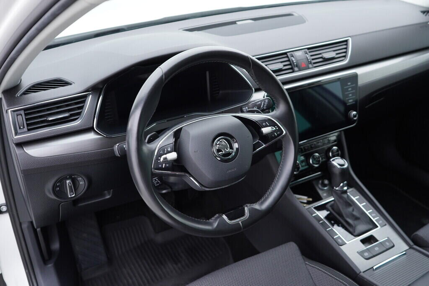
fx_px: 429
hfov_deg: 53.1
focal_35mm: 36
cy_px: 143
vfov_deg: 36.9
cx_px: 214
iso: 200
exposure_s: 1/40
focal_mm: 24
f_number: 2.8
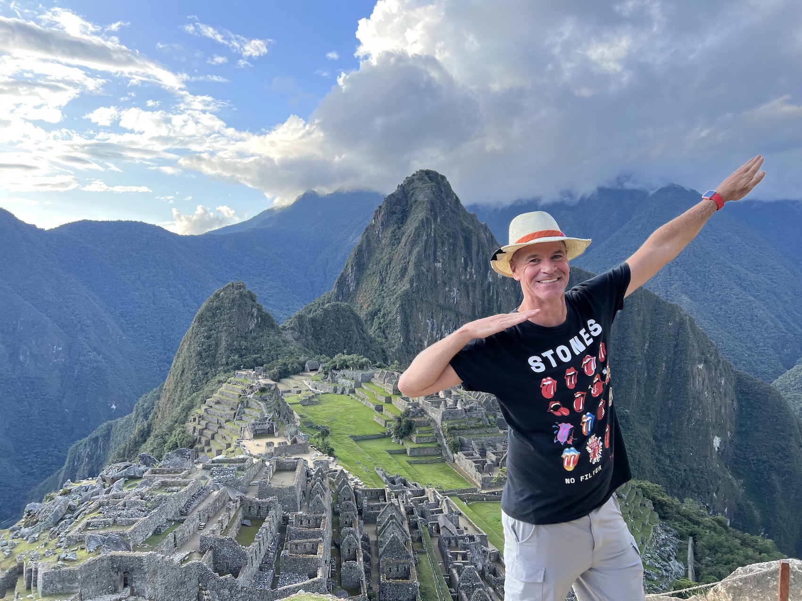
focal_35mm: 26
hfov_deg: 67.3
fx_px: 602
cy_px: 300
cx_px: 401
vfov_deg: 53.1
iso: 50
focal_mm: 5.7
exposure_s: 1/718
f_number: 1.5
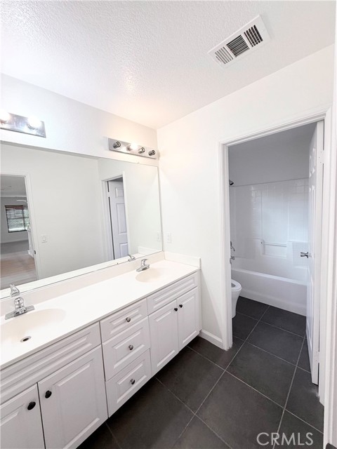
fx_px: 182
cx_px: 168
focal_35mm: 14
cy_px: 224
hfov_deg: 85.7
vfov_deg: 102.1
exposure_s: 1/120
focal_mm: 2.22
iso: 125
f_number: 2.2
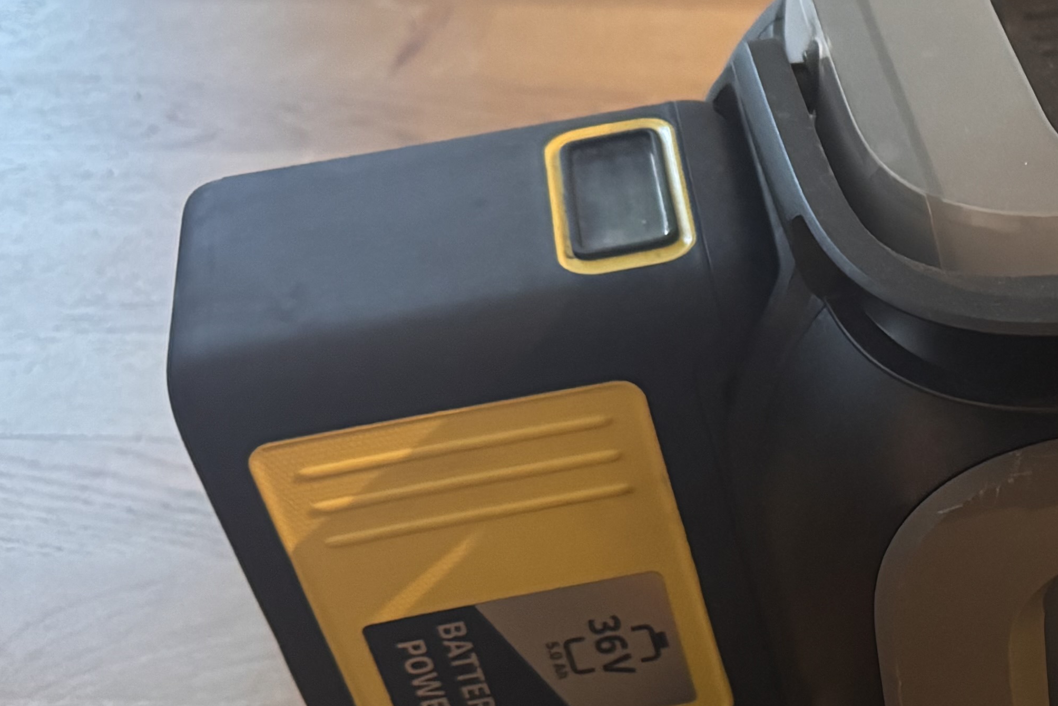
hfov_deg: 24.8
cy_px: 648
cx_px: 1364
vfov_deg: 18.8
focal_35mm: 71
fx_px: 2087
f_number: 1.78
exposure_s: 1/33
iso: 1000
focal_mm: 6.76
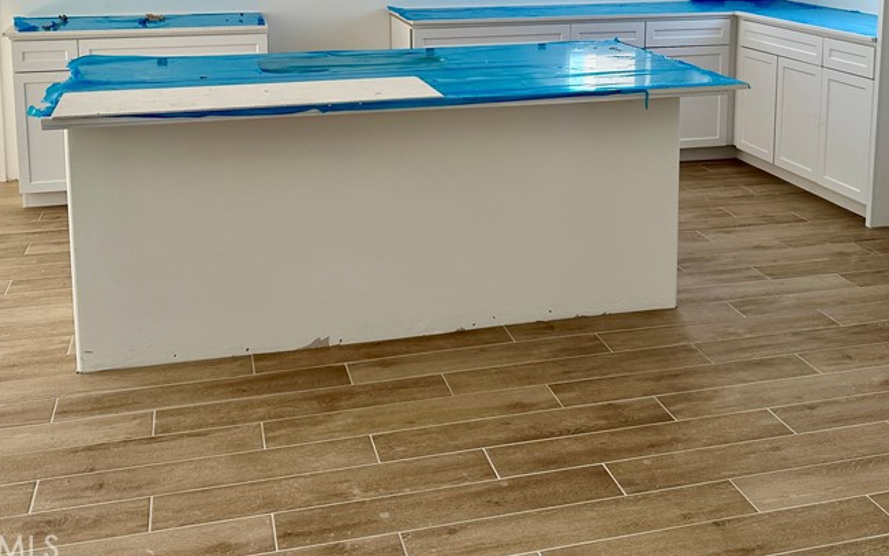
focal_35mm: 40
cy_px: 42
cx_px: 441
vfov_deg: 30.4
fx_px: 969
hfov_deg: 49.3
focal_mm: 6.86
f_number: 1.78
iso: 64
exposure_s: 1/196
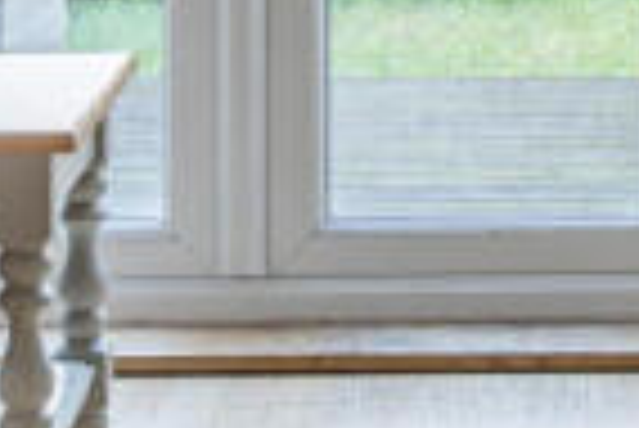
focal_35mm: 143
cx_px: 695
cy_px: -300
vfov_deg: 9.2
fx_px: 2541
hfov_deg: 14.0
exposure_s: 1/2
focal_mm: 21
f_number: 8
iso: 100
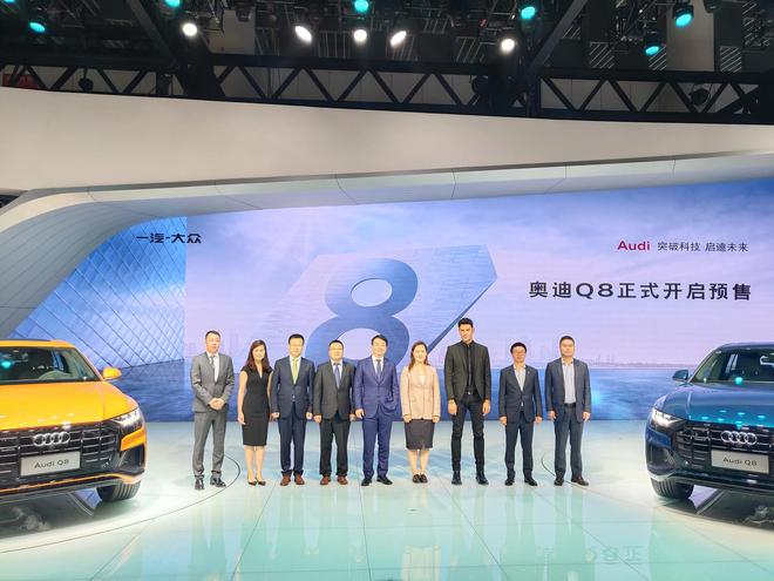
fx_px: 671
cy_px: 290
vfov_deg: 46.8
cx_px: 387
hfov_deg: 60.0
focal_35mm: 30
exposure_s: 1/100
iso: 122
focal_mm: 4.35
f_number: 1.8
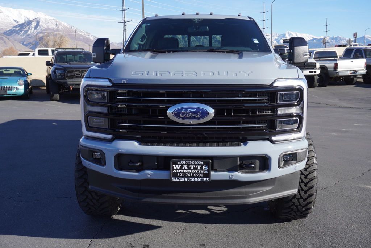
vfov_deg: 36.9
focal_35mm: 36
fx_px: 371
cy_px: 124
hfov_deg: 53.1
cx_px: 186
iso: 100
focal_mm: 24
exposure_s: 1/160
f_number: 7.1
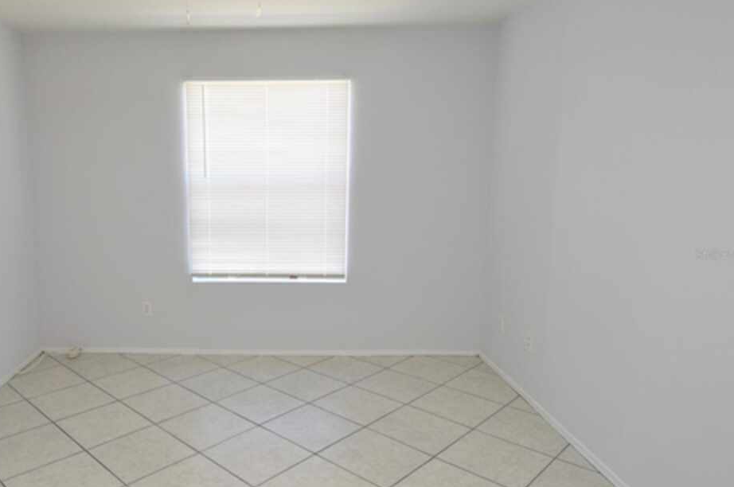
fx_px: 509
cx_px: 244
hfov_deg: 69.5
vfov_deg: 51.1
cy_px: 255
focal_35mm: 25
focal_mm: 12
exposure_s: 1/60
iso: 400
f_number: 4
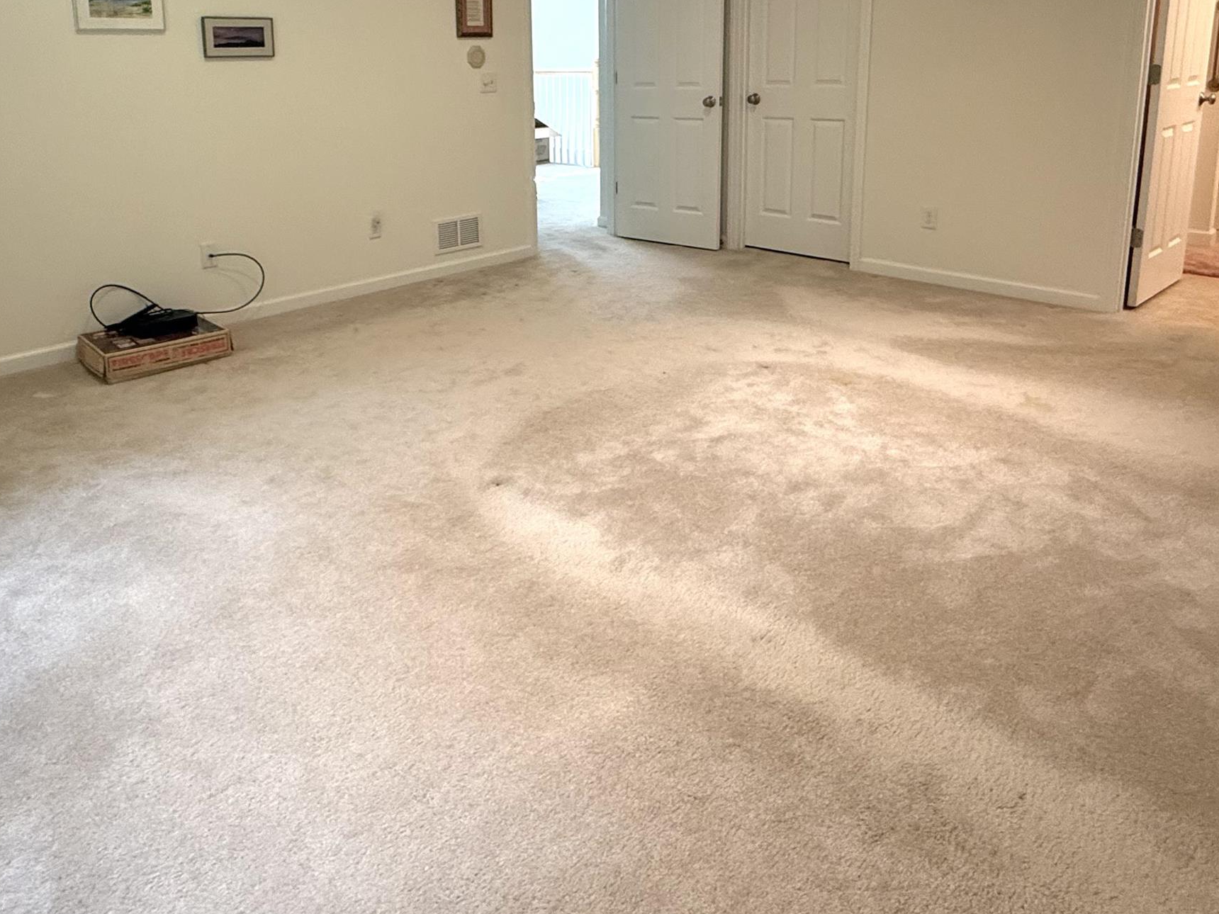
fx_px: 880
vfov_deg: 52.3
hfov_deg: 69.0
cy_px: 222
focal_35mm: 25
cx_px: 523
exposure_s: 1/120
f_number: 2.2
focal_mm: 2.22
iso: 250
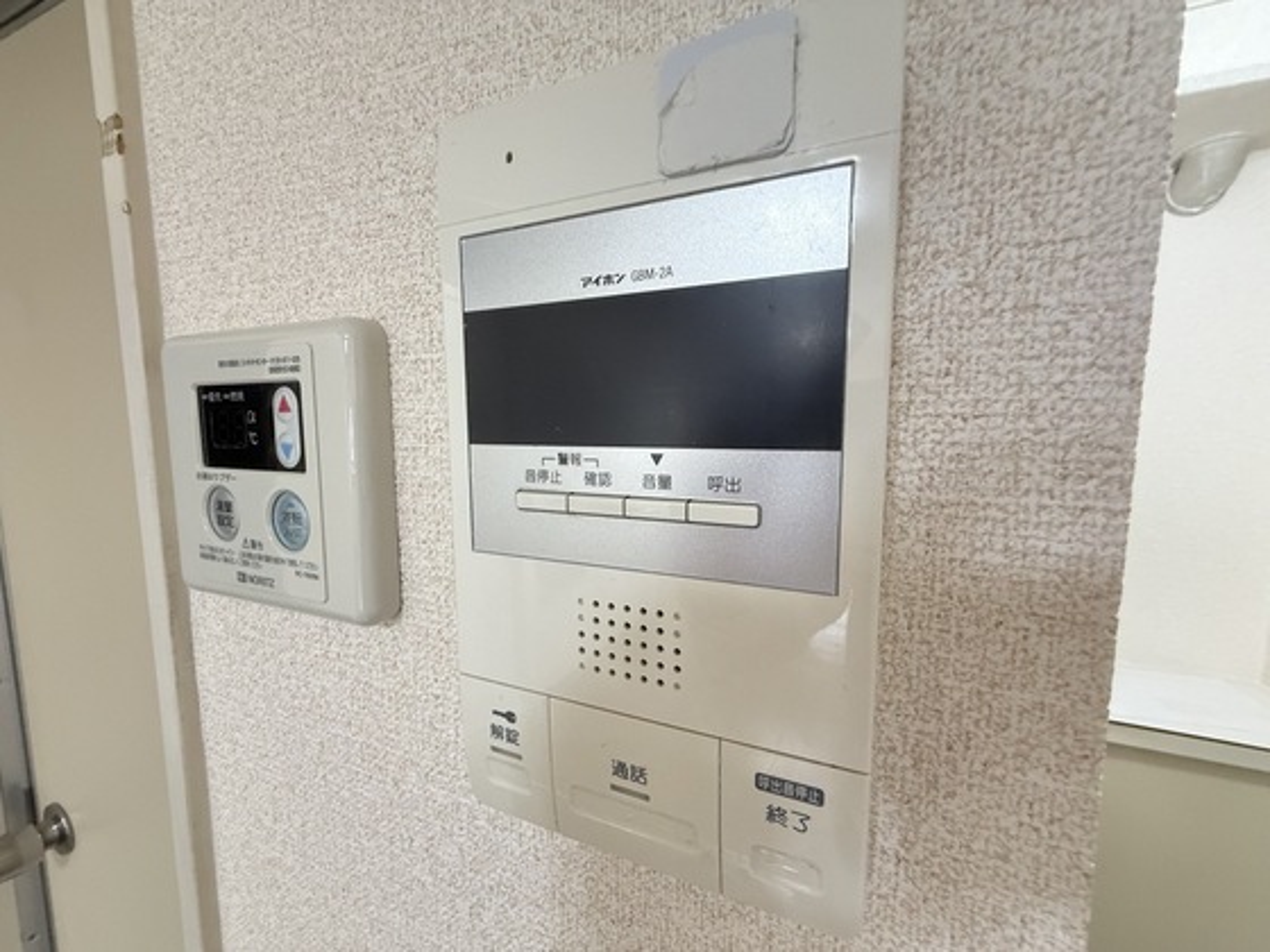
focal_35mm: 14
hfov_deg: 102.1
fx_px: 514
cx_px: 635
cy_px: 476
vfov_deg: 85.7
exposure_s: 1/60
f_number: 2.2
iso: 500
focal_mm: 2.22
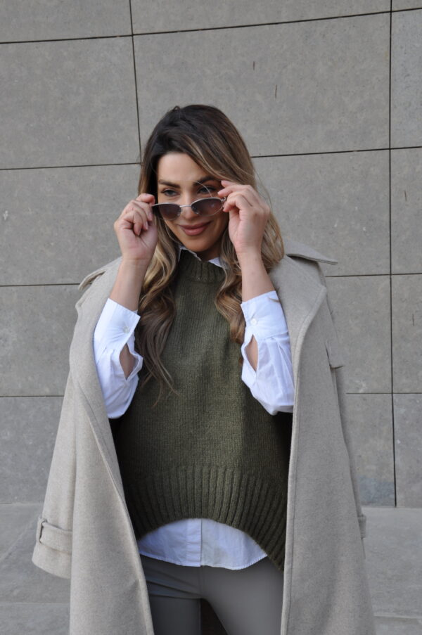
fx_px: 846
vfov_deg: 41.2
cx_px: 211
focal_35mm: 48
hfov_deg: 28.0
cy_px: 318
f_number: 10
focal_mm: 32
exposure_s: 1/100
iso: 200
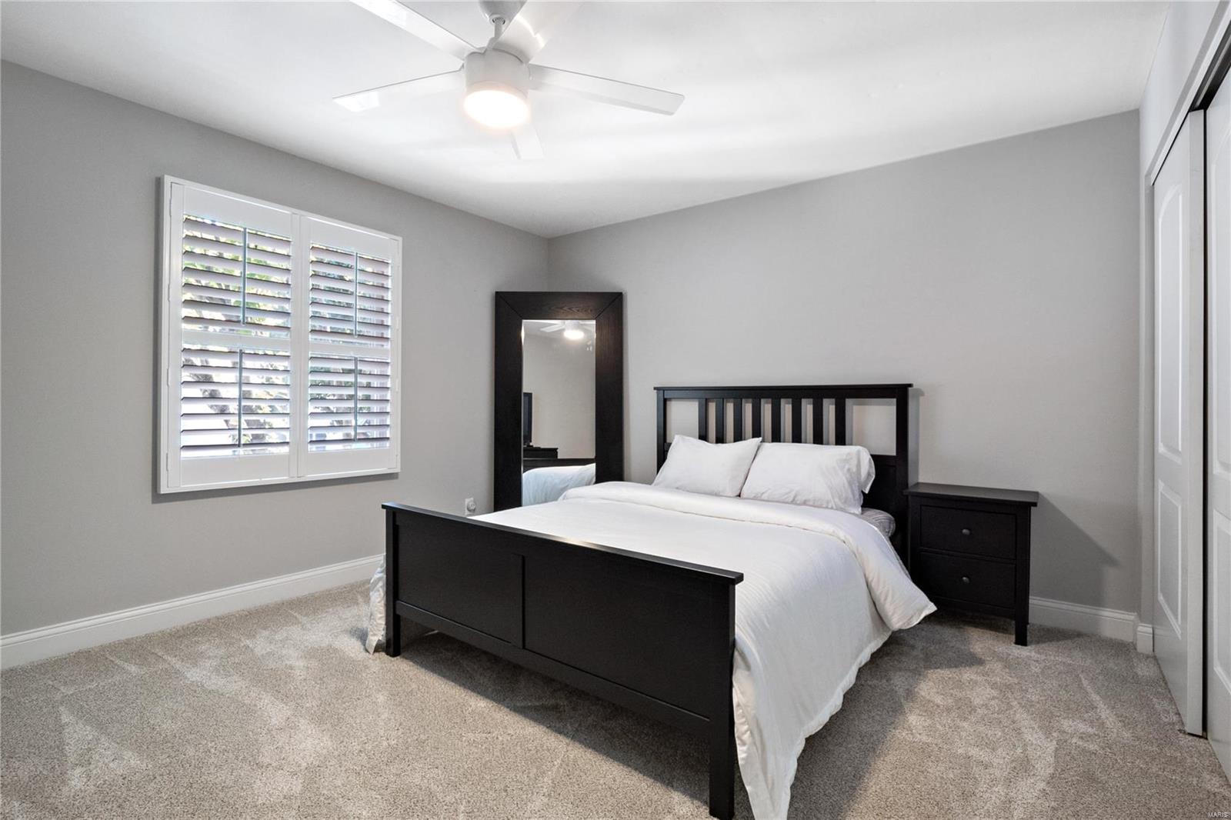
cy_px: 410
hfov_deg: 96.7
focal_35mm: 16
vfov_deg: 73.7
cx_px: 616
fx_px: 547
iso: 400
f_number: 8
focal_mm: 8
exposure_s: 1/6
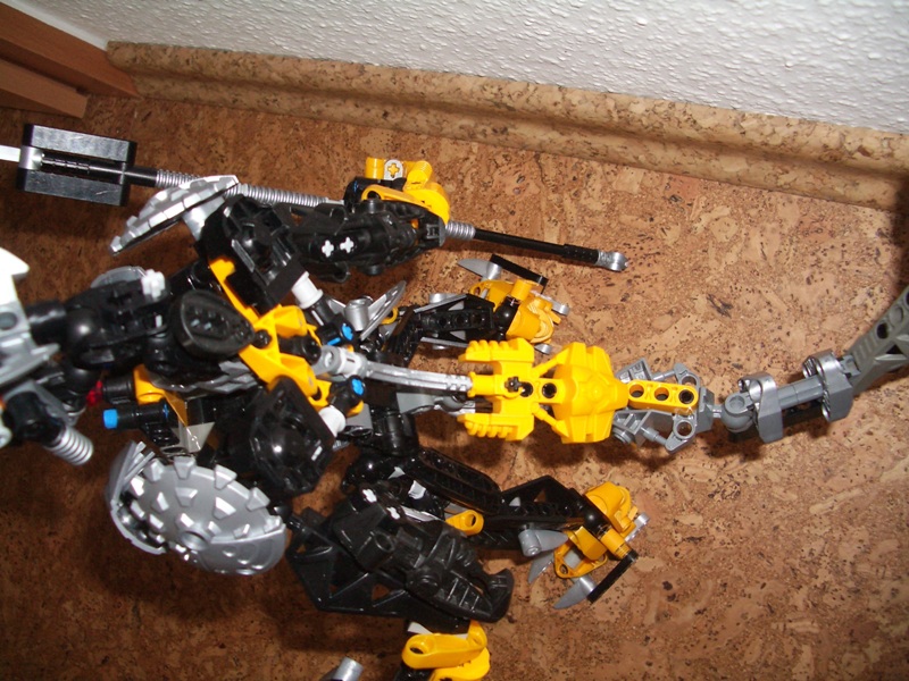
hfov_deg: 52.6
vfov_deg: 40.7
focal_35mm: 35
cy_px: 340
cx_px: 454
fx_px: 919
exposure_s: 1/60
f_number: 2.6
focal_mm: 5.8
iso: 200
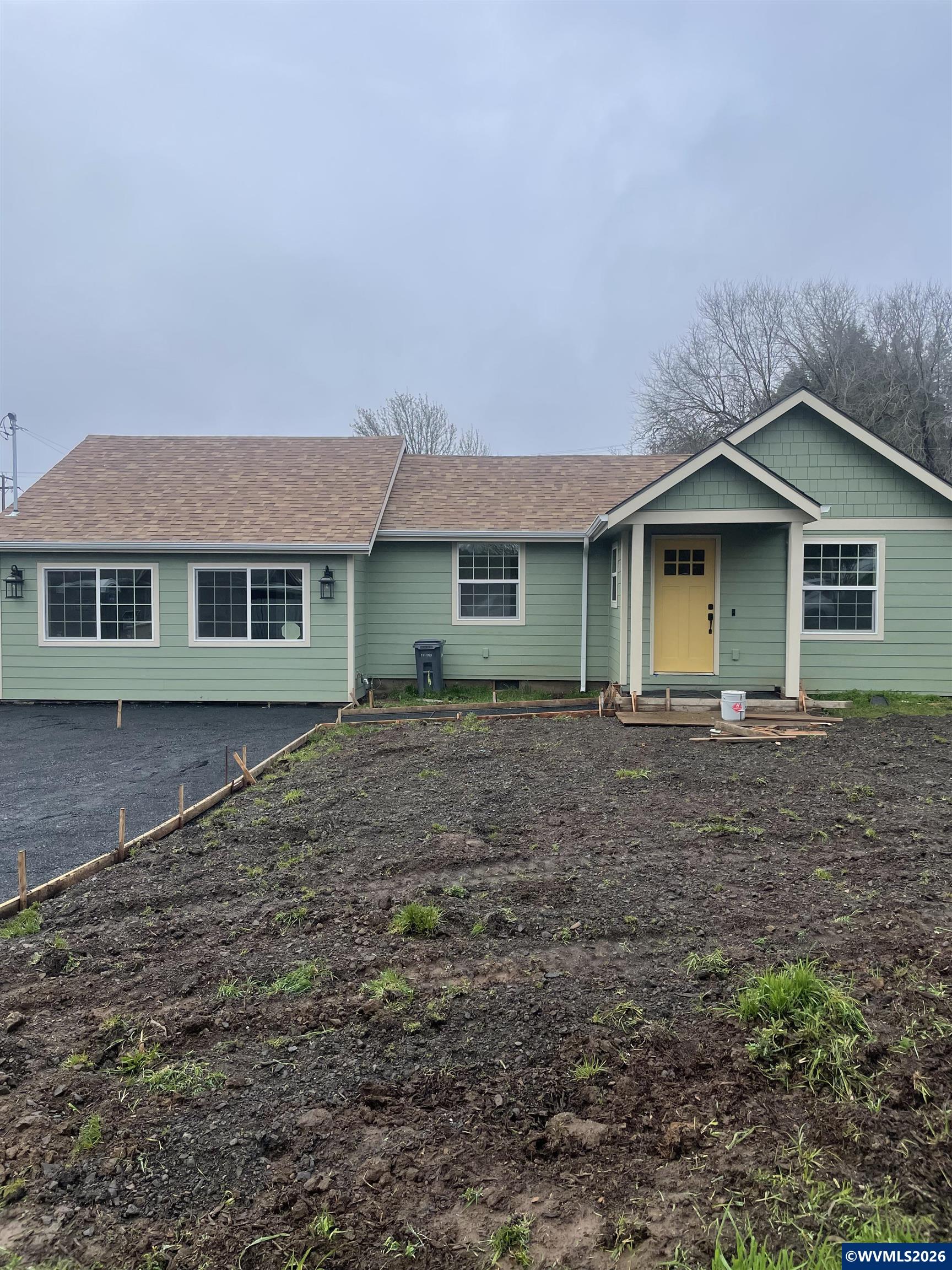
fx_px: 953
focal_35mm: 26
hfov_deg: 53.1
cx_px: 476
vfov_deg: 67.3
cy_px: 635
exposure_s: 1/2817
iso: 32
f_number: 1.6
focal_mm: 4.2
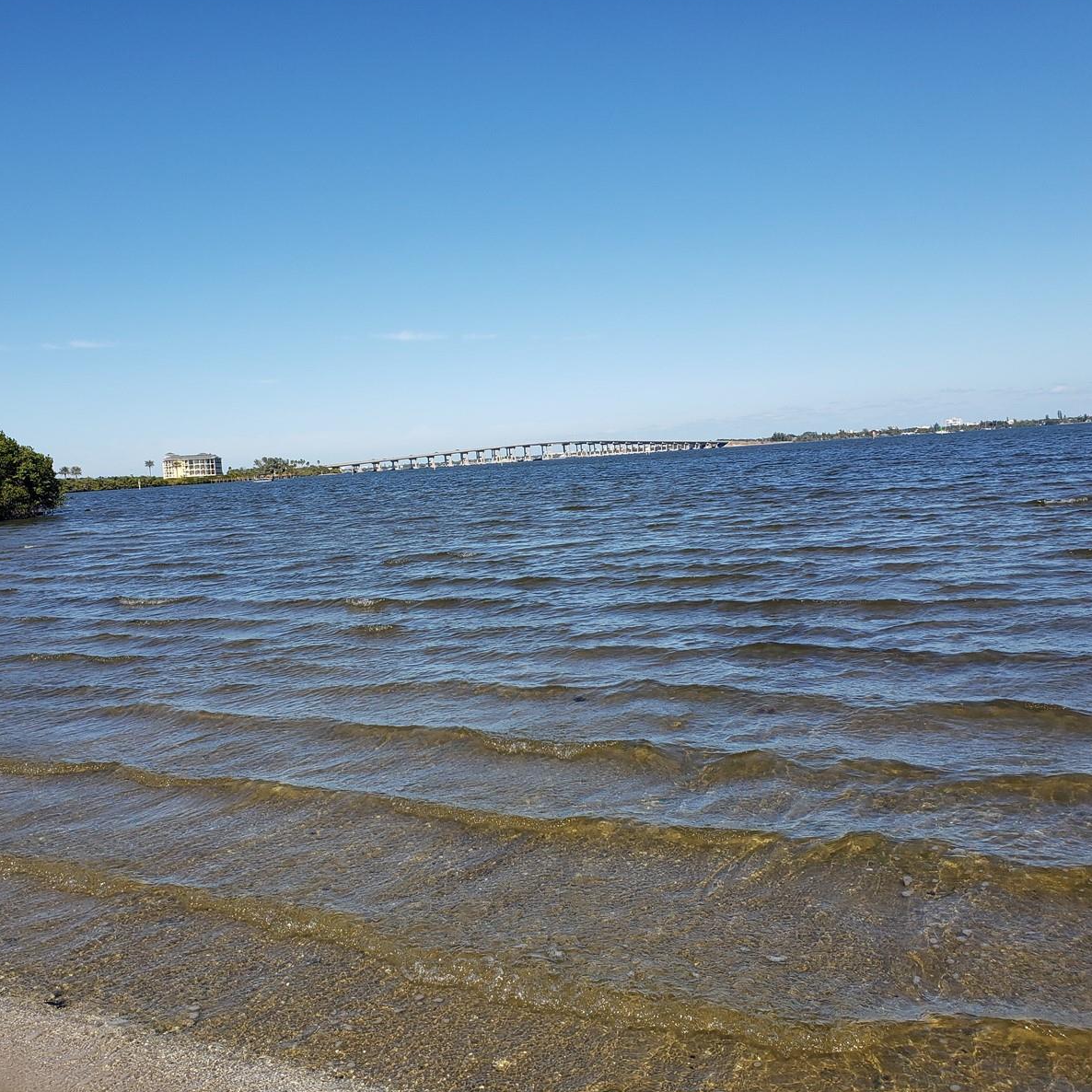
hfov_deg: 52.3
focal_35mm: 31
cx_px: 468
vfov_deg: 52.5
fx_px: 1106
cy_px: 541
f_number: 2.4
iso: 50
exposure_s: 1/1544
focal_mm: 4.3
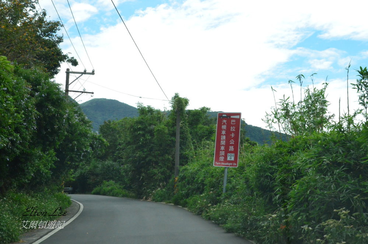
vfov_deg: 23.7
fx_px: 582
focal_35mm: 57
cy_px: 122
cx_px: 184
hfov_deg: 35.1
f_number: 14
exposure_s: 1/1600
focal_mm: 38
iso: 3200
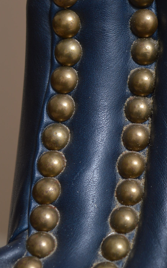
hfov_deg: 7.6
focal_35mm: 172
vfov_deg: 12.1
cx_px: 111
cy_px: 55
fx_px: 1253
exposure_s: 1/125
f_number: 5.6
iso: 100
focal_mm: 55
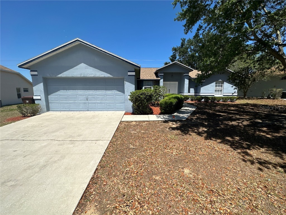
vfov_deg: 85.7
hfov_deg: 102.1
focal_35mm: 14
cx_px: 143
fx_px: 116
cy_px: 108
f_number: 2.2
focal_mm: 2.22
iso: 40
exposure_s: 1/2564
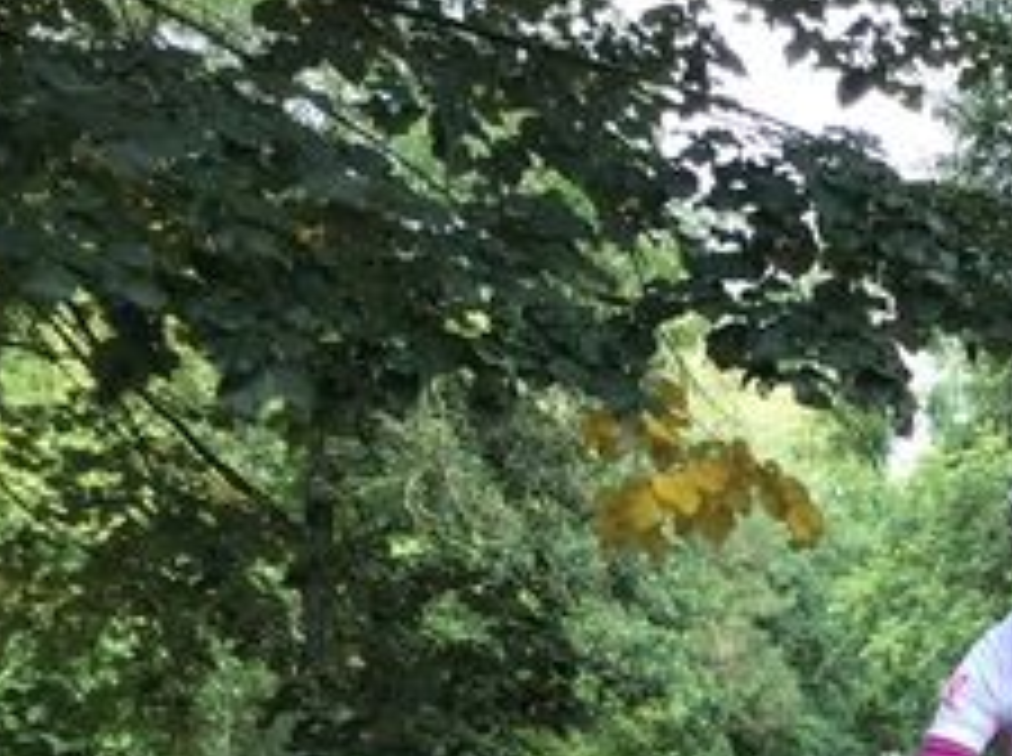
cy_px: 932
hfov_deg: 22.8
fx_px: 2364
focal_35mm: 81
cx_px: 1109
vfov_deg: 17.3
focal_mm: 3.3
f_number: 2.4
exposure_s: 1/50
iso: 25
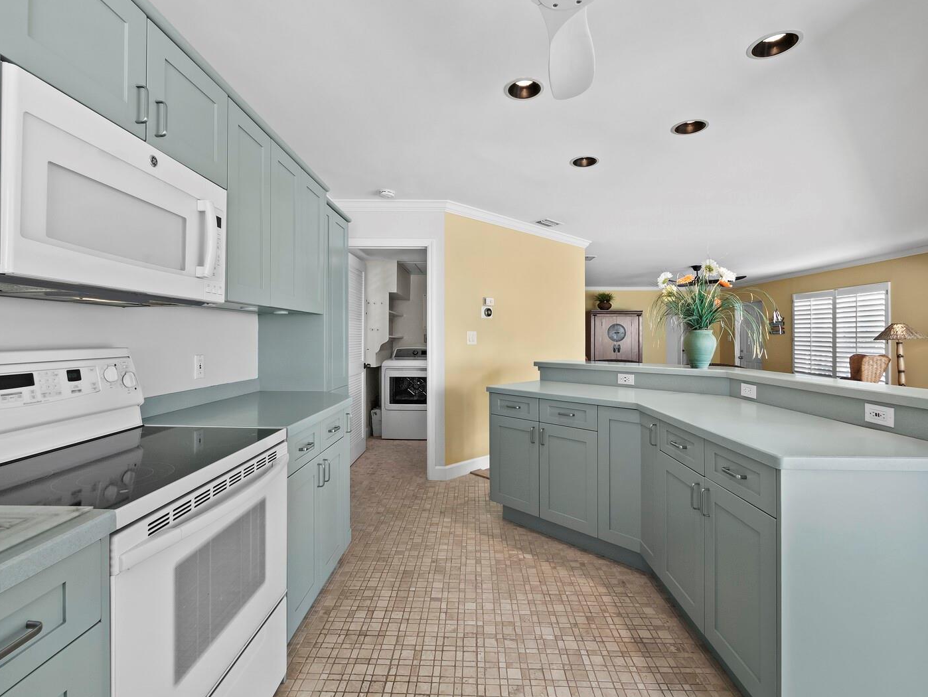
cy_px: 337
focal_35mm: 16
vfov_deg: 78.1
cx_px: 460
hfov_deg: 94.5
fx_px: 429
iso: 400
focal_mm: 7
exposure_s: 1/10
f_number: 11
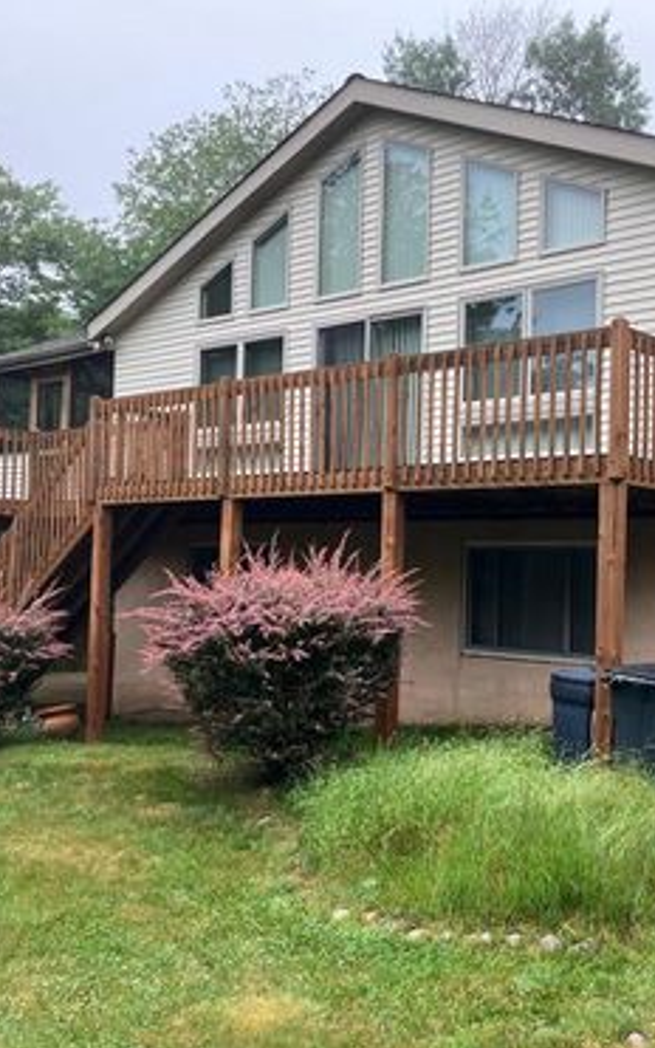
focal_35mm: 40
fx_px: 1142
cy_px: 521
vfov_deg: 49.3
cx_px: 421
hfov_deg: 31.8
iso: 25
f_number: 1.8
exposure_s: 1/146
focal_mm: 3.99
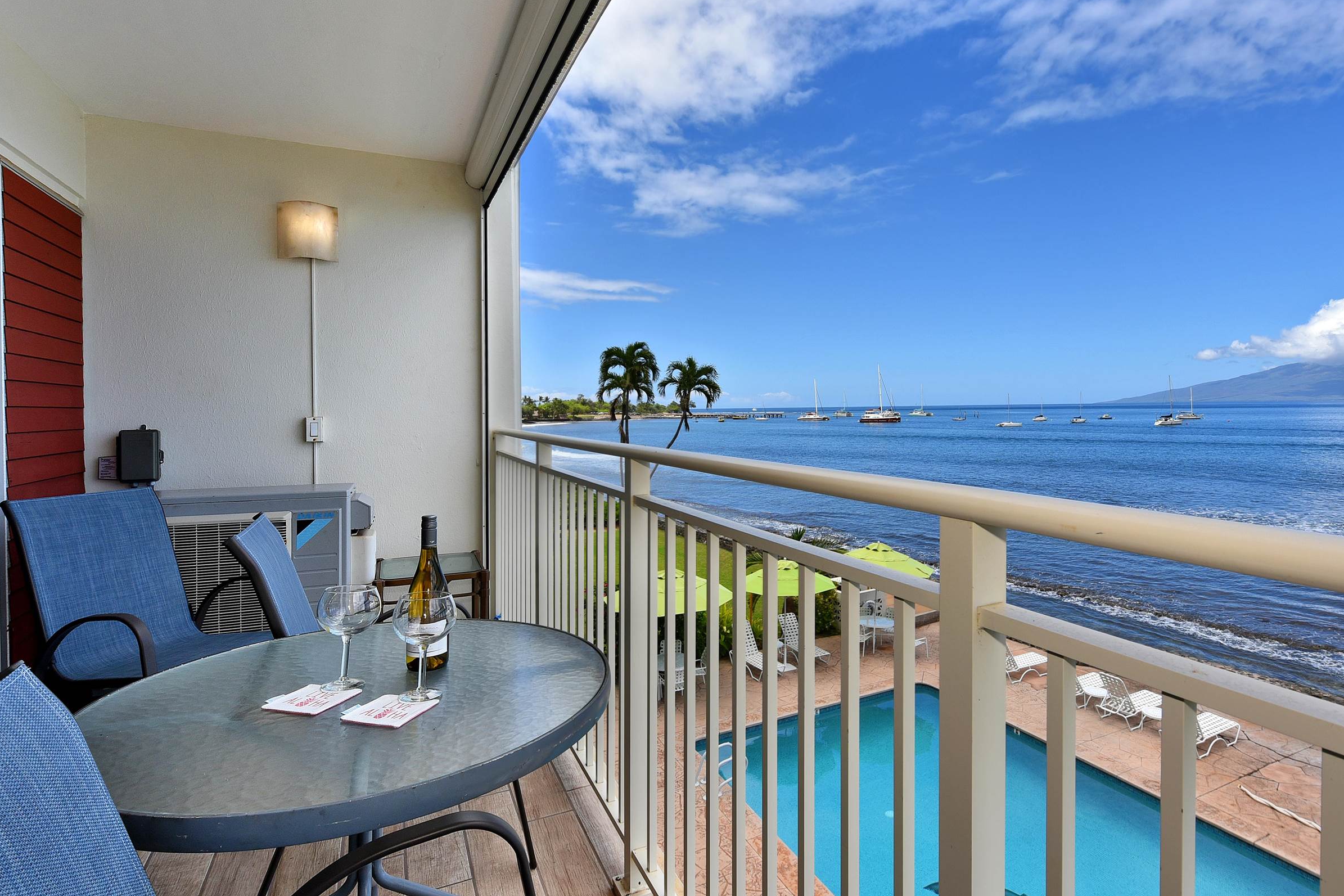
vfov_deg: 67.3
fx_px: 672
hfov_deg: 89.3
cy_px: 429
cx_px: 779
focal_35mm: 18
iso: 160
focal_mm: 14
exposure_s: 1/20
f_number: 16
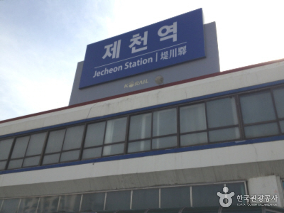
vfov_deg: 40.7
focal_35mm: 35
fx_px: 287
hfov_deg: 52.6
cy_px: 106
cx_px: 142
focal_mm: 4.28
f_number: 2.4
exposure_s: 1/2513
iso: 50
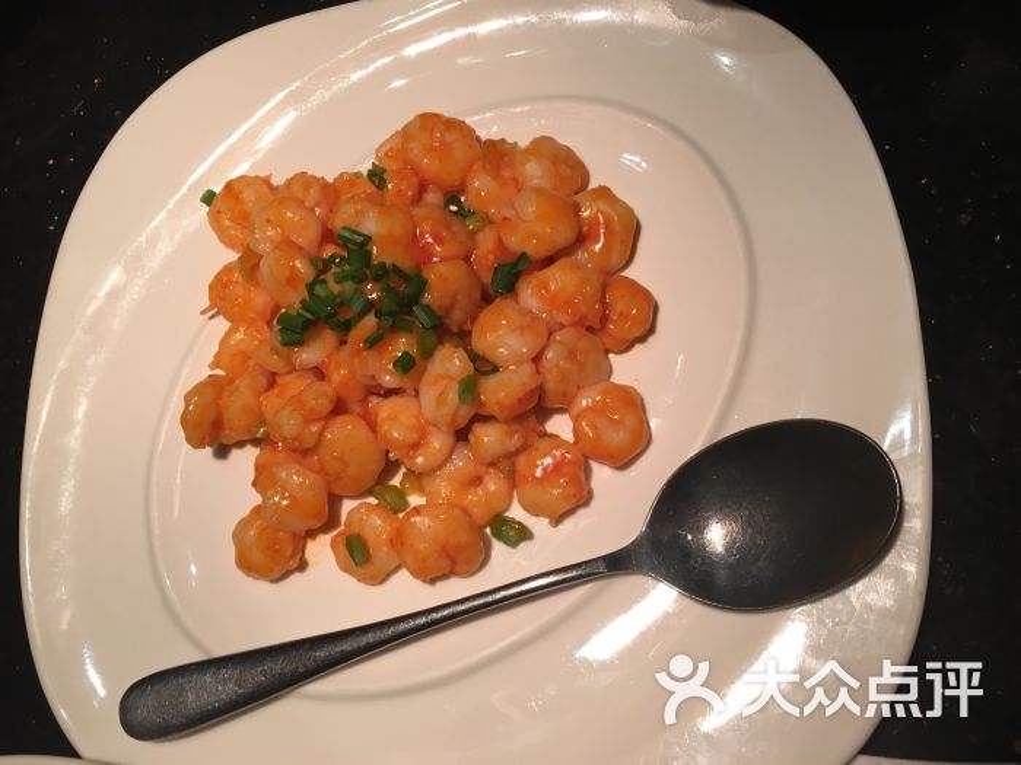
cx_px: 510
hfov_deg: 61.7
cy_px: 382
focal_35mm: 29
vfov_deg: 48.2
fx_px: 855
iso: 25
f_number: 2.2
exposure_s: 1/33
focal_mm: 4.15
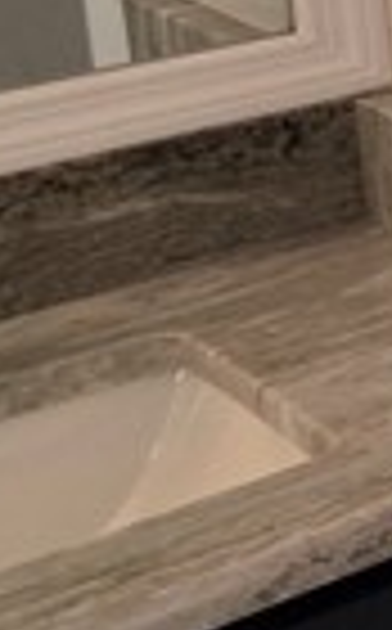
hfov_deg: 6.6
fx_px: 1734
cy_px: -297
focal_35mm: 101
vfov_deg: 18.4
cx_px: 1897
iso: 80
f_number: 1.9
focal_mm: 2.2
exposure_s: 1/49.9
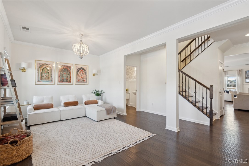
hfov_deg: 96.8
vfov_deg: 73.7
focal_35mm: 16
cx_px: 124
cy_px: 83
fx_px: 111
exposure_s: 1/10
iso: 250
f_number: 8
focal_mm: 16
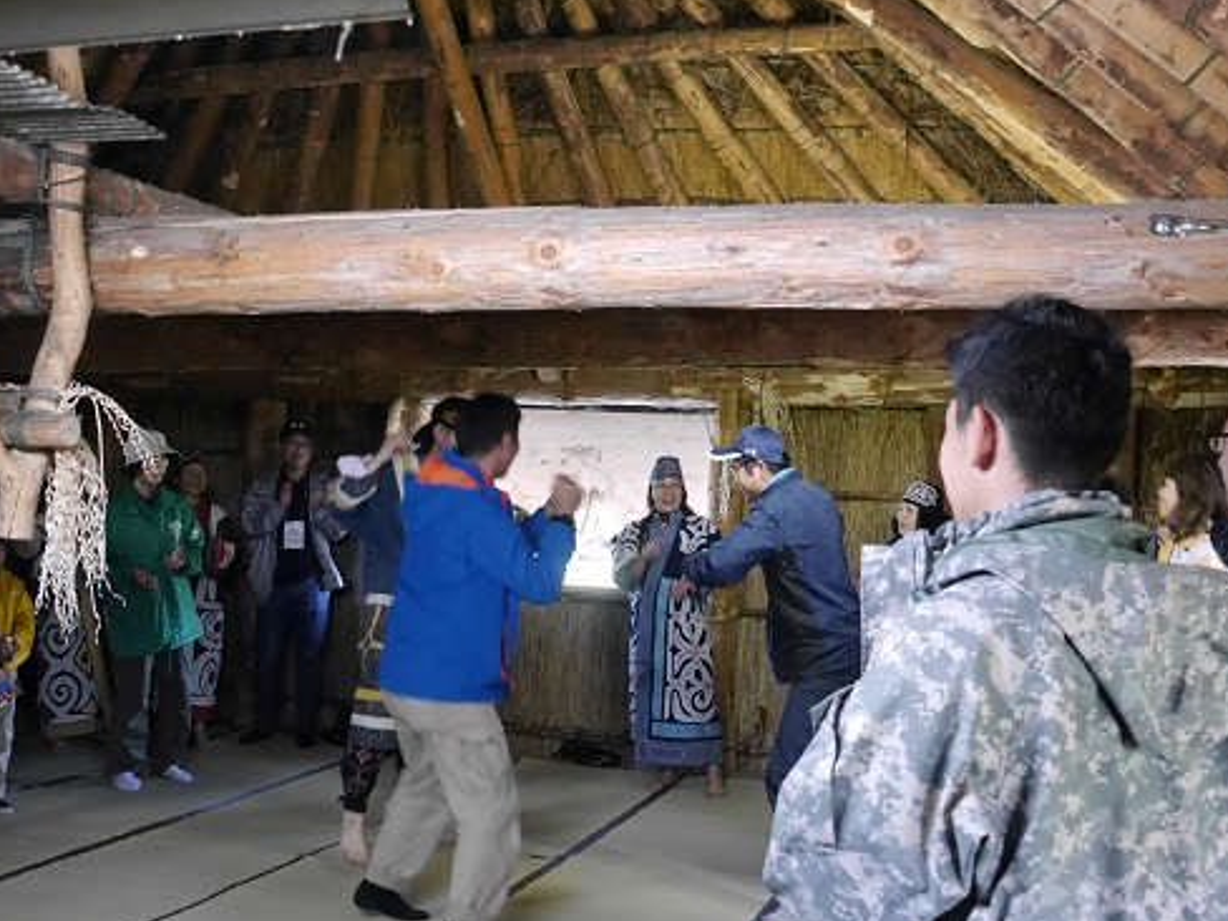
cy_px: 459
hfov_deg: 45.8
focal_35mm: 41
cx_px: 606
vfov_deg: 35.1
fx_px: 1454
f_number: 4.5
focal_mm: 20
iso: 3200
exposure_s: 1/50
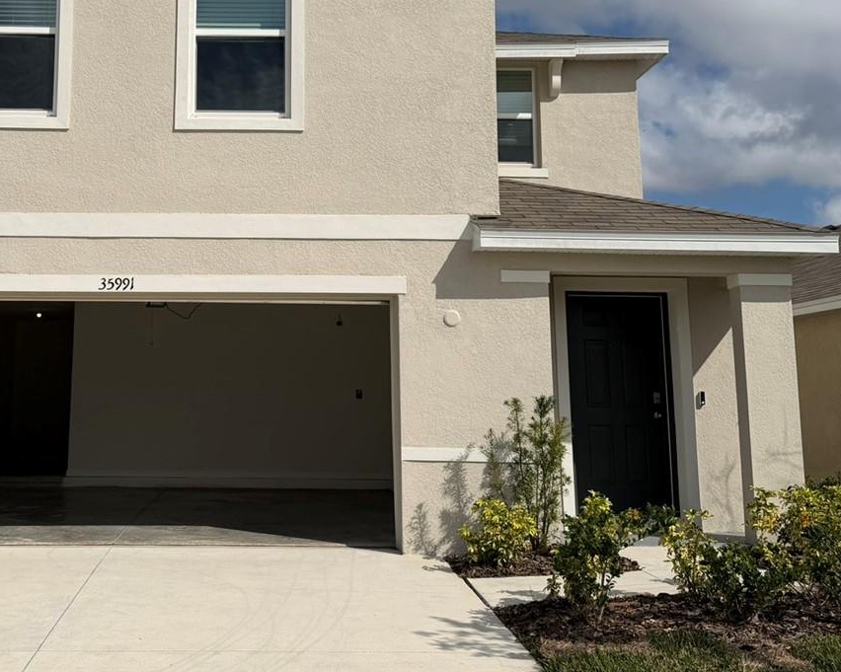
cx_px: 264
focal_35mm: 44
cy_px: 206
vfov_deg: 33.7
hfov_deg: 41.3
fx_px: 1095
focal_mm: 6.76
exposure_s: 1/17544
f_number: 1.78
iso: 80
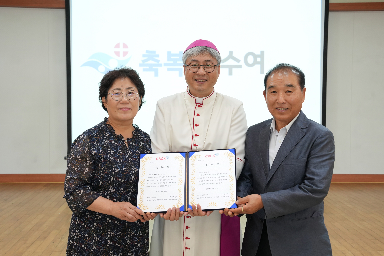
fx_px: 555
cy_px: 128
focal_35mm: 52
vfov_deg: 26.0
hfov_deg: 38.2
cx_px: 192
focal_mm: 52
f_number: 6.3
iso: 1250
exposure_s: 1/50
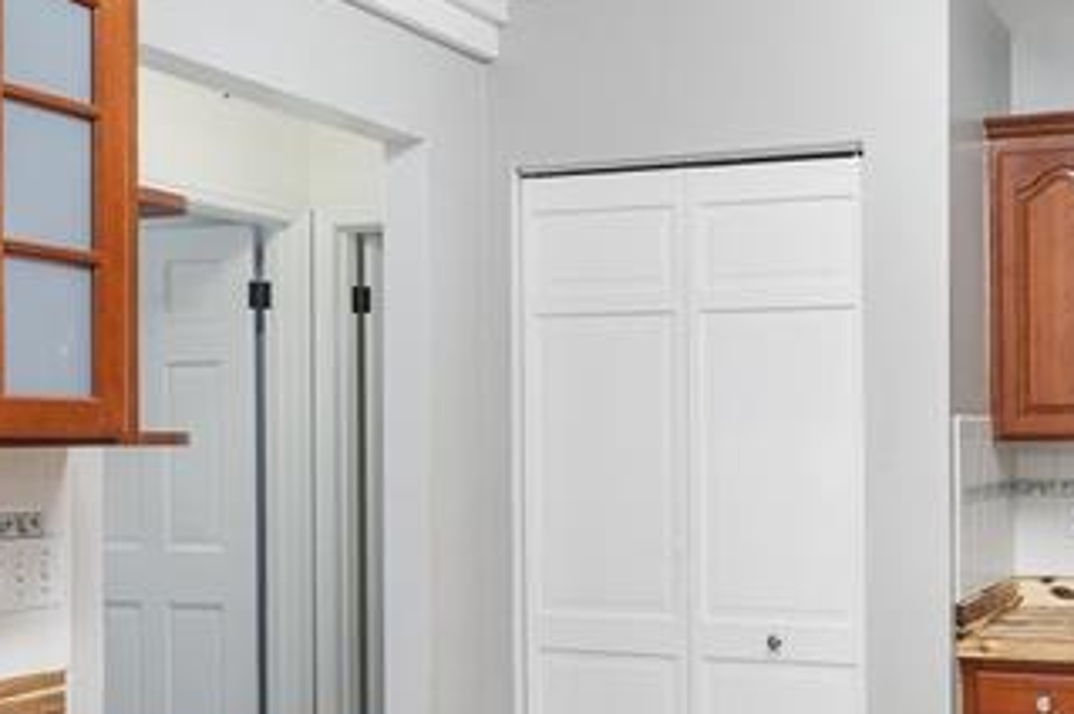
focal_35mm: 45
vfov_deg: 29.7
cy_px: 438
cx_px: 875
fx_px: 1341
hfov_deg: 41.6
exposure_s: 1/8
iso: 400
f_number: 7.1
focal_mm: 14
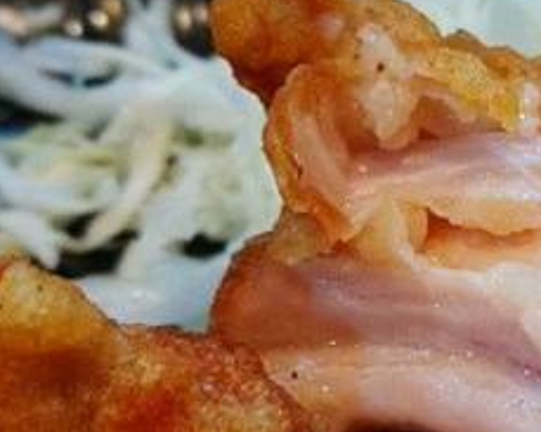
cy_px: 227
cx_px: 543
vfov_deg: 18.5
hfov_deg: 22.1
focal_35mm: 83
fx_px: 1328
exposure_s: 1/30
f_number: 4
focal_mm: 4.5
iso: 250
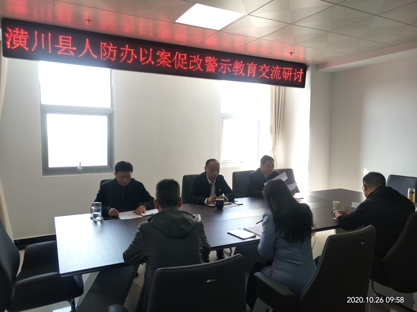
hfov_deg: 69.4
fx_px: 301
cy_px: 156
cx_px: 208
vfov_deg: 54.9
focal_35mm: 25
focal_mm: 4.42
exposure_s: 1/50
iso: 58
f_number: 2
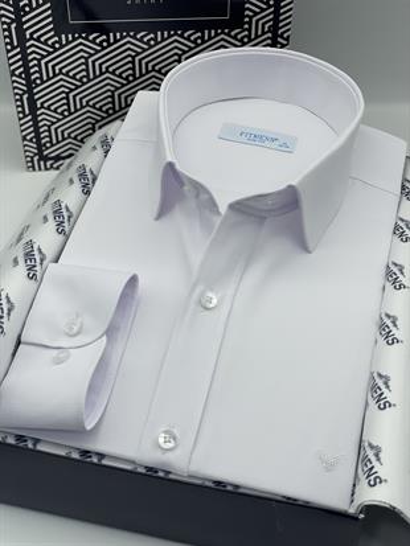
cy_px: 273
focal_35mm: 52
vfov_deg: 36.8
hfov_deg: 28.0
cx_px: 205
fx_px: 821
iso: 32
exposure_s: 1/363
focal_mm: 6
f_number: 2
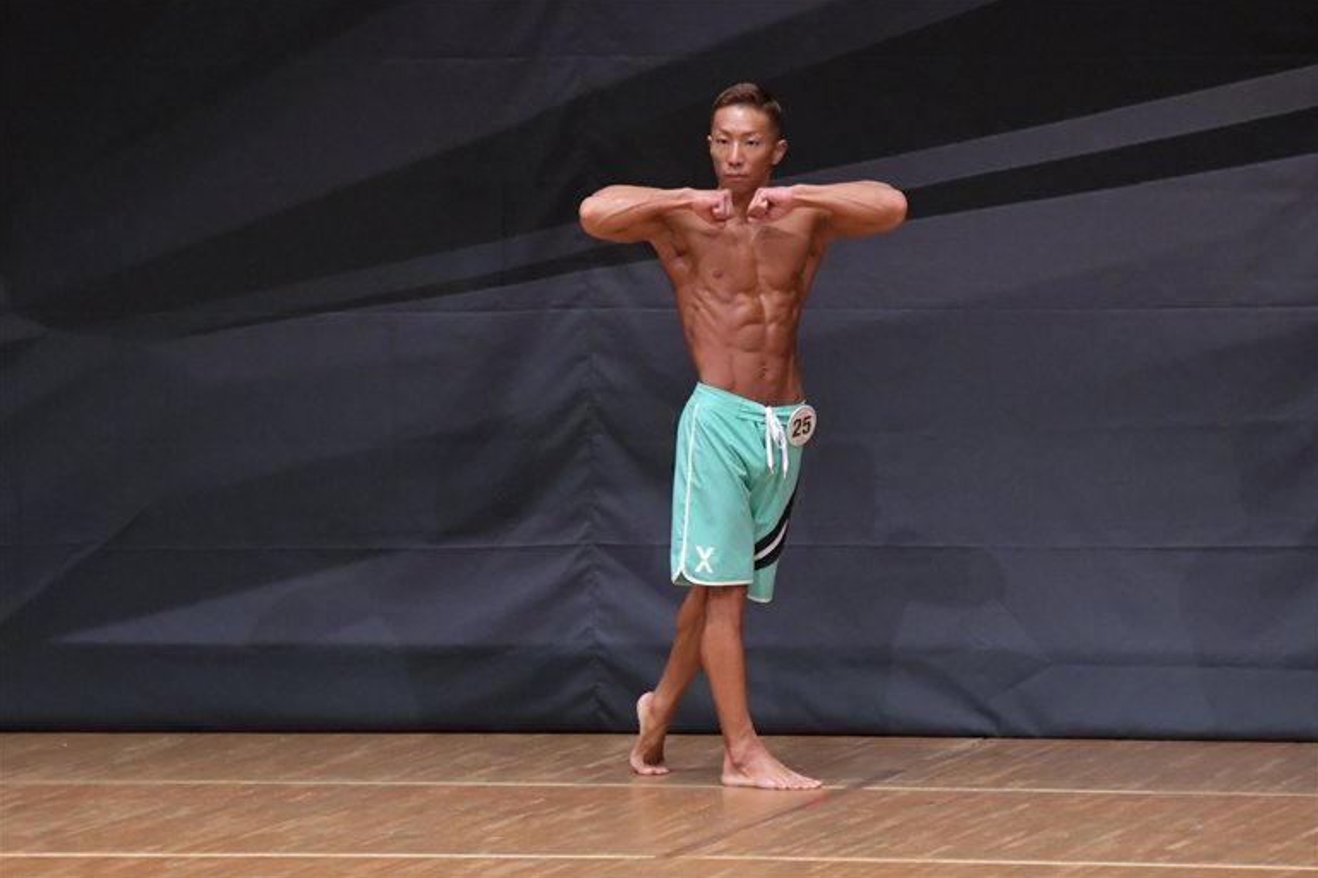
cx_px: 662
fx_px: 11602
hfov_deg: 6.5
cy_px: 438
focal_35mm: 317
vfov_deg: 4.3
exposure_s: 1/400
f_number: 5.6
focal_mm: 210
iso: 6400
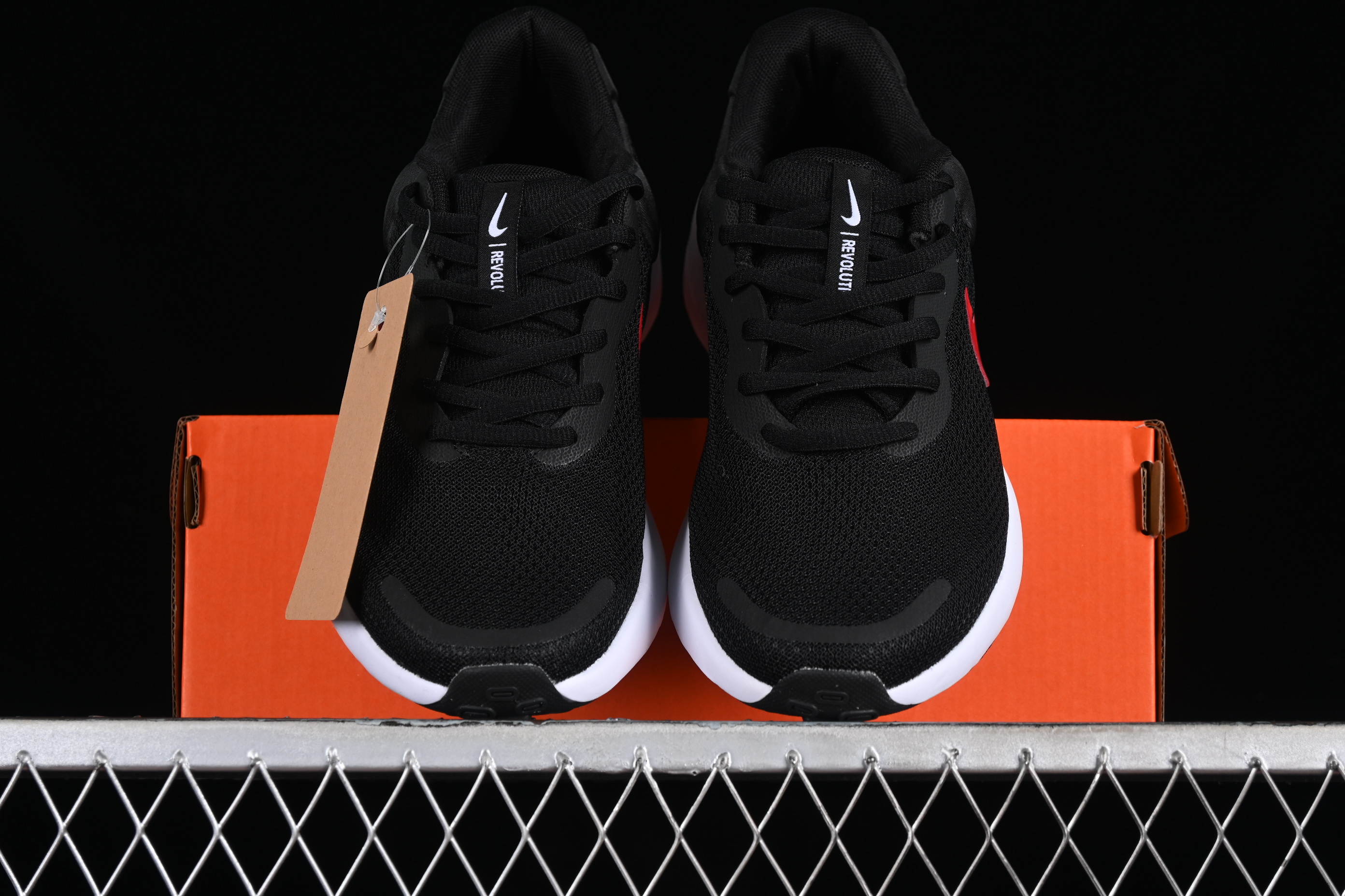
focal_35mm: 75
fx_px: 2802
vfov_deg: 18.2
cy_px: 448
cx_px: 672
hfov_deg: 27.0
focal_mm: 50
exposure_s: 1/60
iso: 160
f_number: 6.3
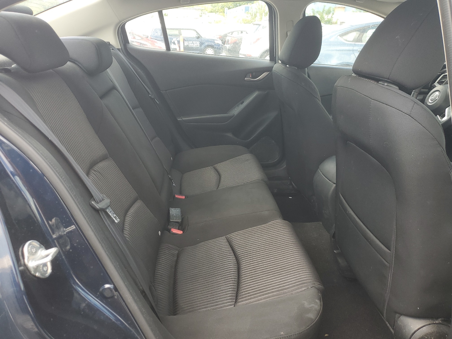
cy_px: 170
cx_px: 226
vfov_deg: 53.1
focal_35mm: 26
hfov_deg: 67.3
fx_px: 339
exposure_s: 1/175
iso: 50
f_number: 1.5
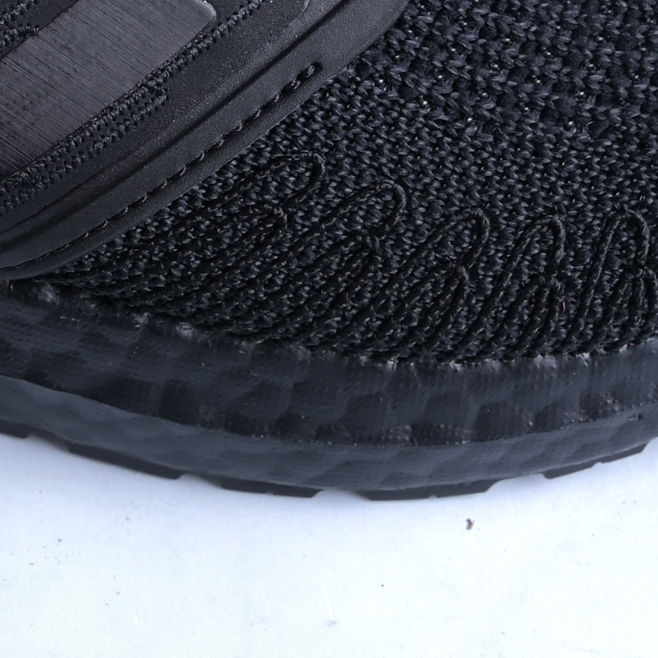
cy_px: 859
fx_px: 3011
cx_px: -206
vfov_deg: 12.1
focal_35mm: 140
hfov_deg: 12.1
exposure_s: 1/200
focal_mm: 30
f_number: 10
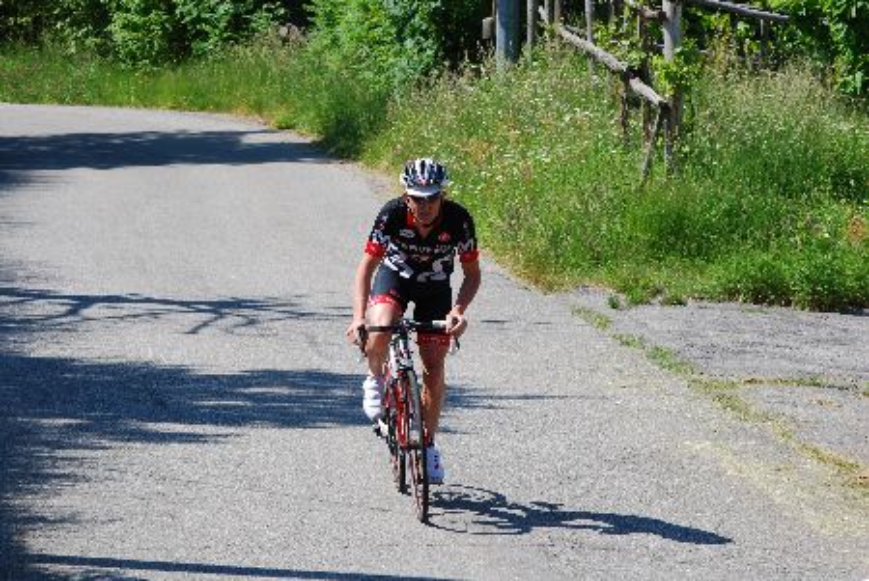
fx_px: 4204
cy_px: 290
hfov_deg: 11.8
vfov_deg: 7.9
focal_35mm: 174
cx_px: 434
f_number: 10
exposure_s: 1/125
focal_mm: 116
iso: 100
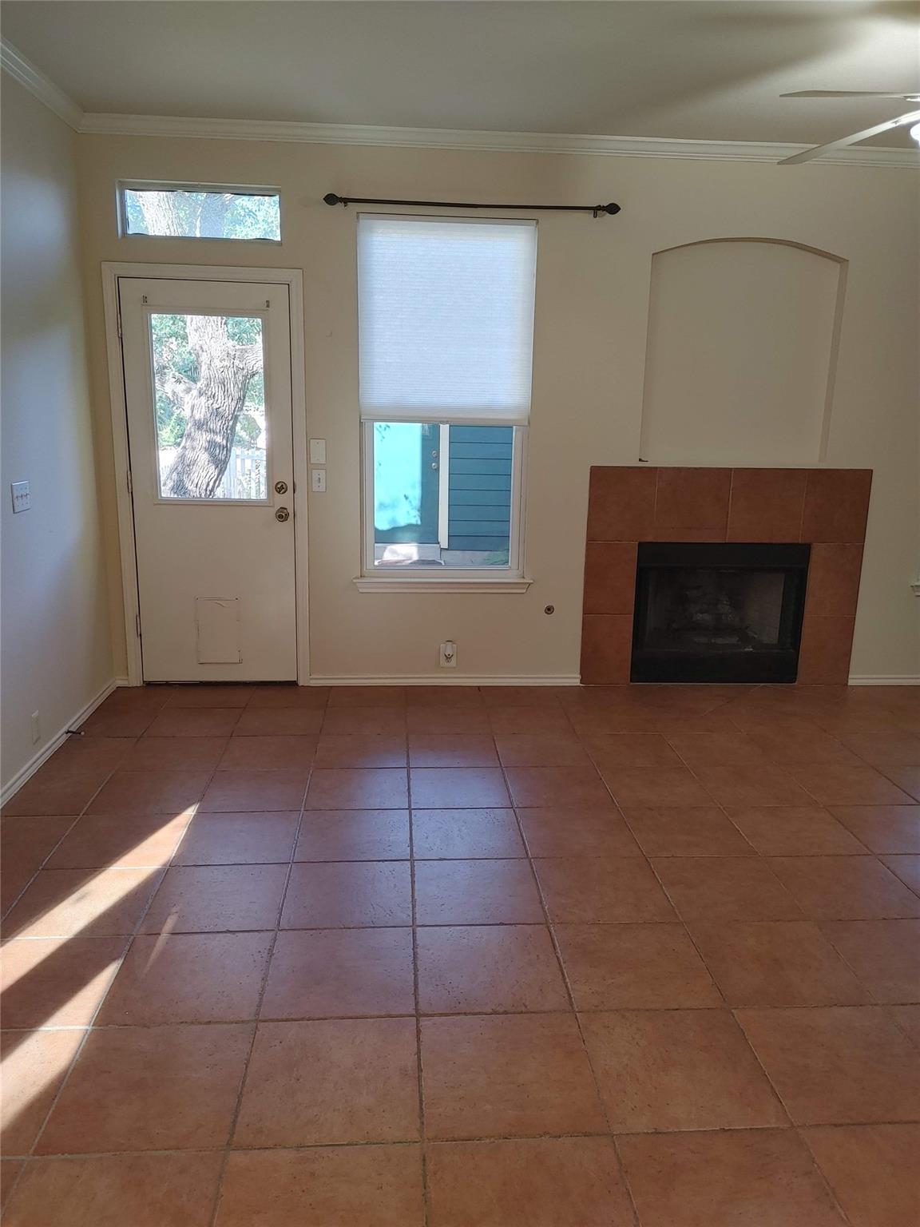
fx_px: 921
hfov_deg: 53.1
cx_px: 460
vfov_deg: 67.3
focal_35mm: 26
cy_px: 614
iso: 200
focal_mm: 4.81
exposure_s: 1/120
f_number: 1.8
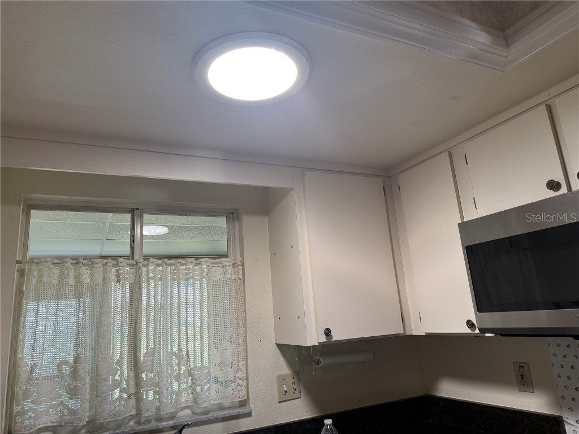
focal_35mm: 24
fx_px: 401
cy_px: 217
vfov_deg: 56.8
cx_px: 290
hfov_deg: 71.6
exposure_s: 1/121
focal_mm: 6.76
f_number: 1.78
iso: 160
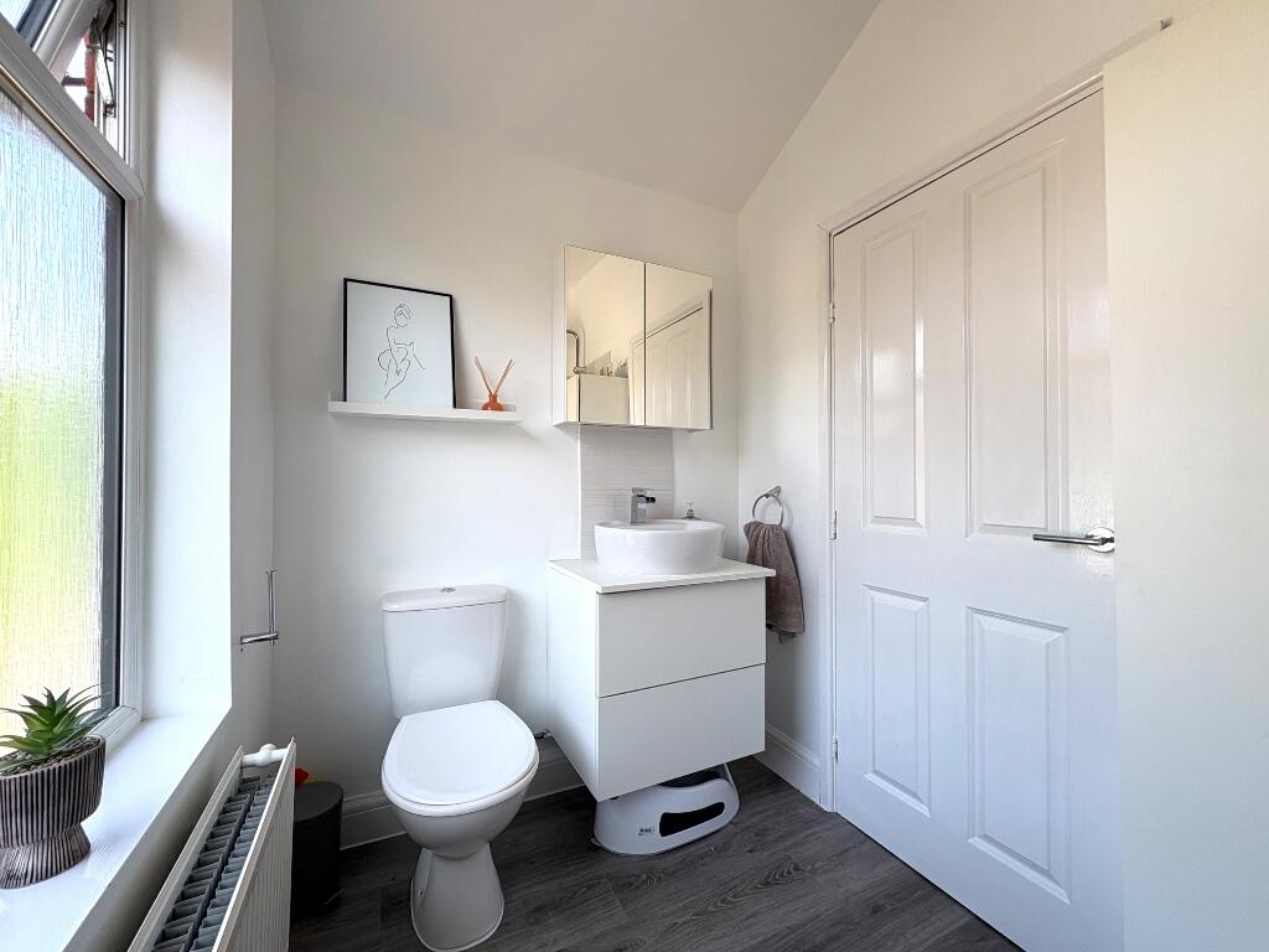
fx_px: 513
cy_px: 476
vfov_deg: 85.7
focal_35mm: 14
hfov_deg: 102.1
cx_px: 634
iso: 40
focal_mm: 2.22
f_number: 2.2
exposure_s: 1/103
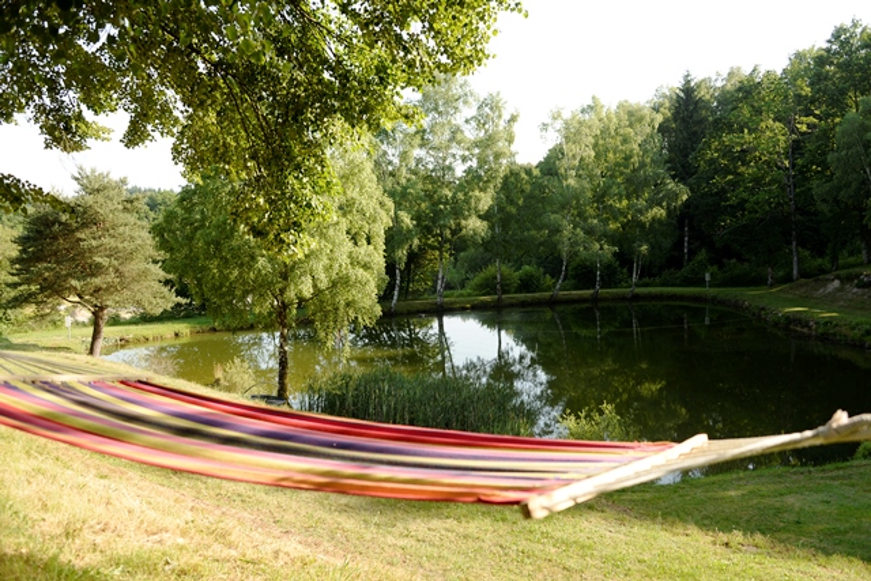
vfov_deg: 38.9
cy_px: 290
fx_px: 823
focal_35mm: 34
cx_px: 436
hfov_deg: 55.8
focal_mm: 34
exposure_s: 1/320
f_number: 4
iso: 125
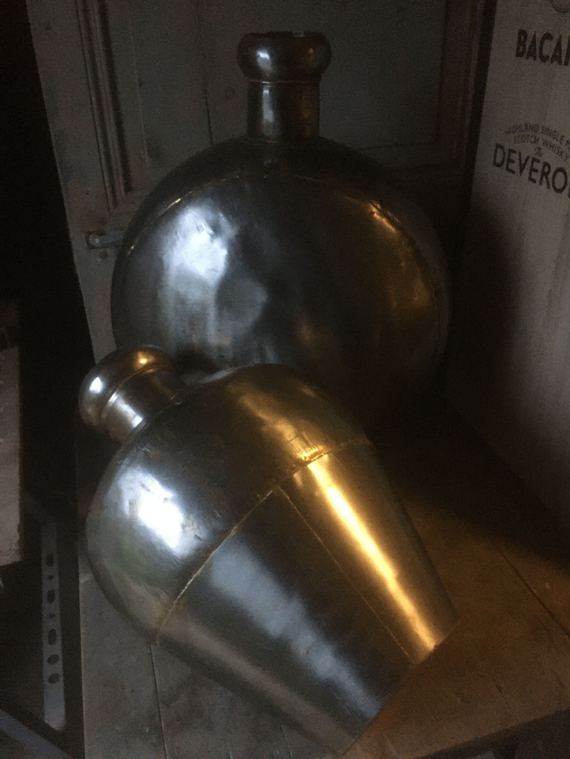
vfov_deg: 61.7
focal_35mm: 29
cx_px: 285
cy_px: 380
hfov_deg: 48.2
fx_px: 637
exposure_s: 1/17
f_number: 2.2
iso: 320
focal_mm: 4.15
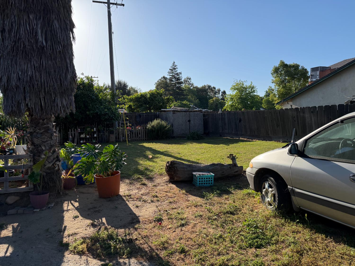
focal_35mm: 24
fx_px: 246
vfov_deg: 56.8
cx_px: 178
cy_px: 133
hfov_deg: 71.6
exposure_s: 1/5714
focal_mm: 6.76
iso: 100
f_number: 1.78
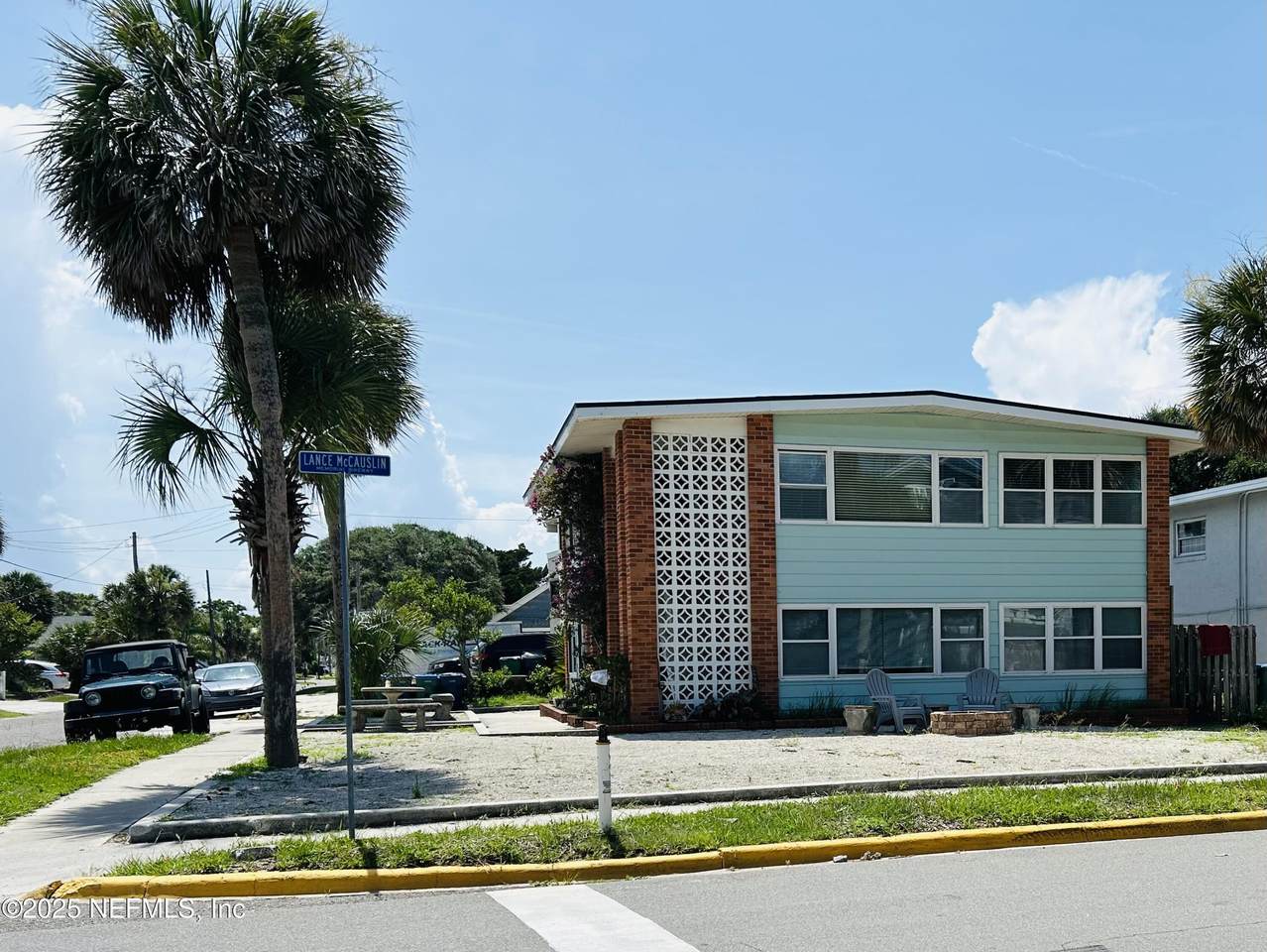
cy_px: 476
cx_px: 634
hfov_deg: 67.3
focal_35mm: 26
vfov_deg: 53.1
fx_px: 952
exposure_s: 1/5882
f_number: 1.5
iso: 50
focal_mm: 5.7
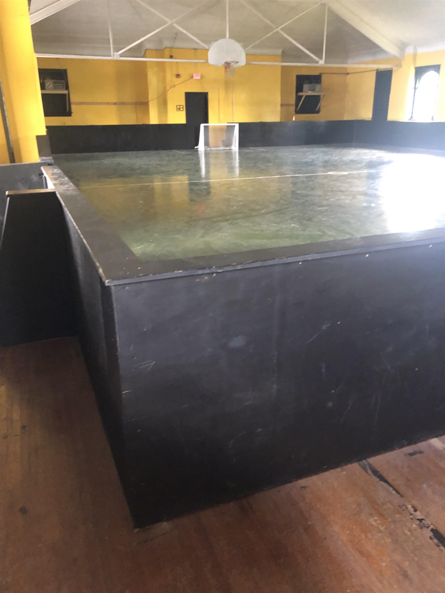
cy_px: 296
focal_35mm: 28
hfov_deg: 49.7
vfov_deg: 63.4
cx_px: 222
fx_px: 480
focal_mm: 4
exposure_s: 1/5
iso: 100
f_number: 1.8
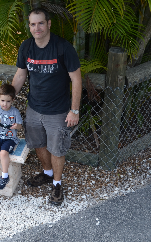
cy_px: 109
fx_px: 474
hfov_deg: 17.5
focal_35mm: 72
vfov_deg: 28.6
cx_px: -10
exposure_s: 1/160
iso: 200
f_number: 6.3
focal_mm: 24
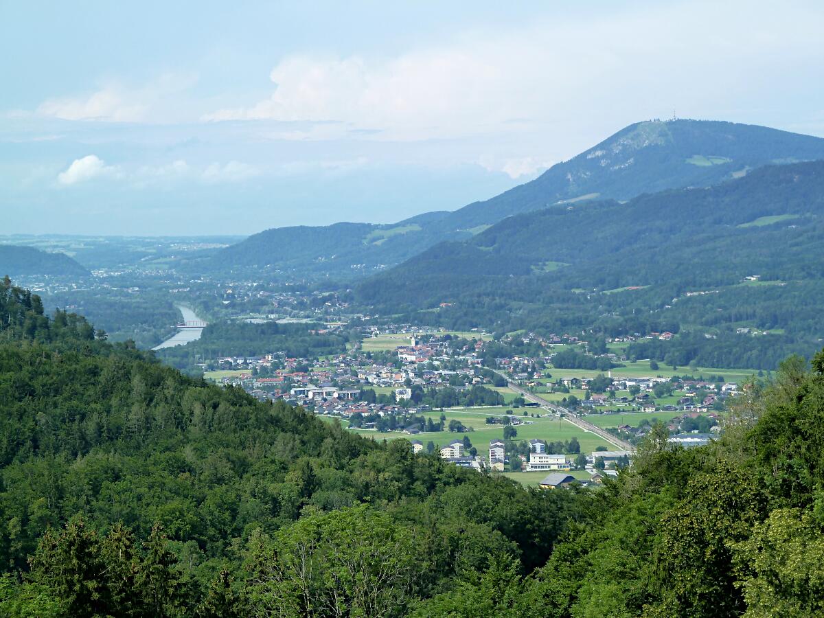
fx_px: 2642
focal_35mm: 111
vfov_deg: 13.3
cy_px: 309
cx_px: 412
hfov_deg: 17.7
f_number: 4.4
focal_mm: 18.2
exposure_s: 1/400
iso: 125
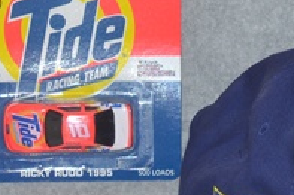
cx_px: 413
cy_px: 178
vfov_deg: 4.5
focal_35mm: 305
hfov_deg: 6.7
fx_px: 2489
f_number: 8
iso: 100
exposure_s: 1/60
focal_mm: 40
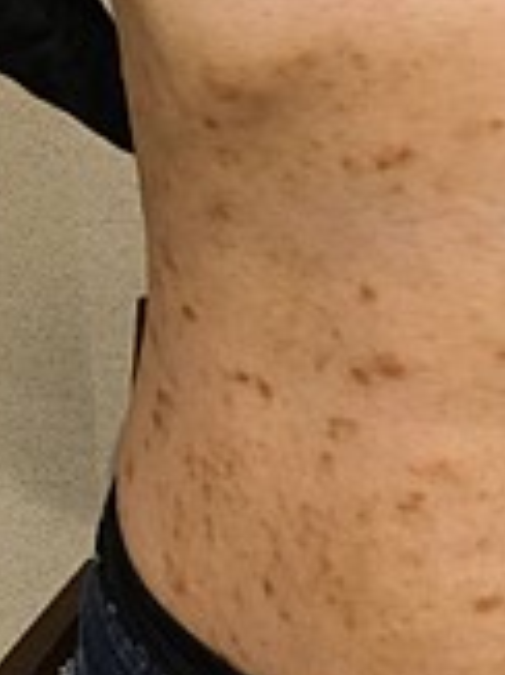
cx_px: 567
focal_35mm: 76
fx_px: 1480
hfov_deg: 18.6
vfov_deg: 25.5
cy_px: 211
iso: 250
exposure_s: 1/24
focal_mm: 3.3
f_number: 2.4
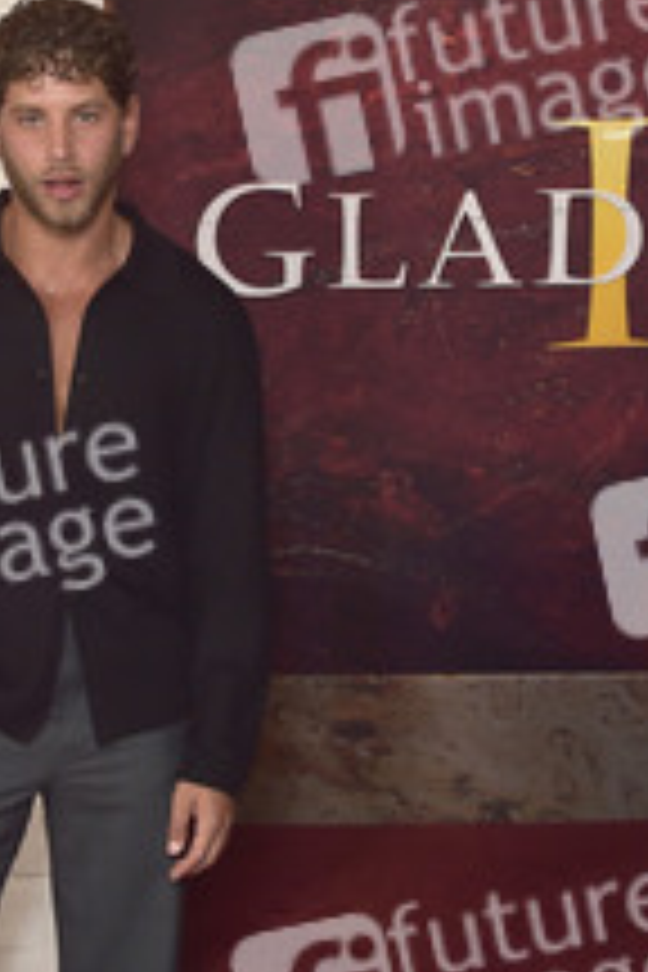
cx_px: 56
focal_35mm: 74
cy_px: 756
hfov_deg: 18.1
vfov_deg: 26.9
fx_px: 1998
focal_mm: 40
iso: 800
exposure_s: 1/250
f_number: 6.3
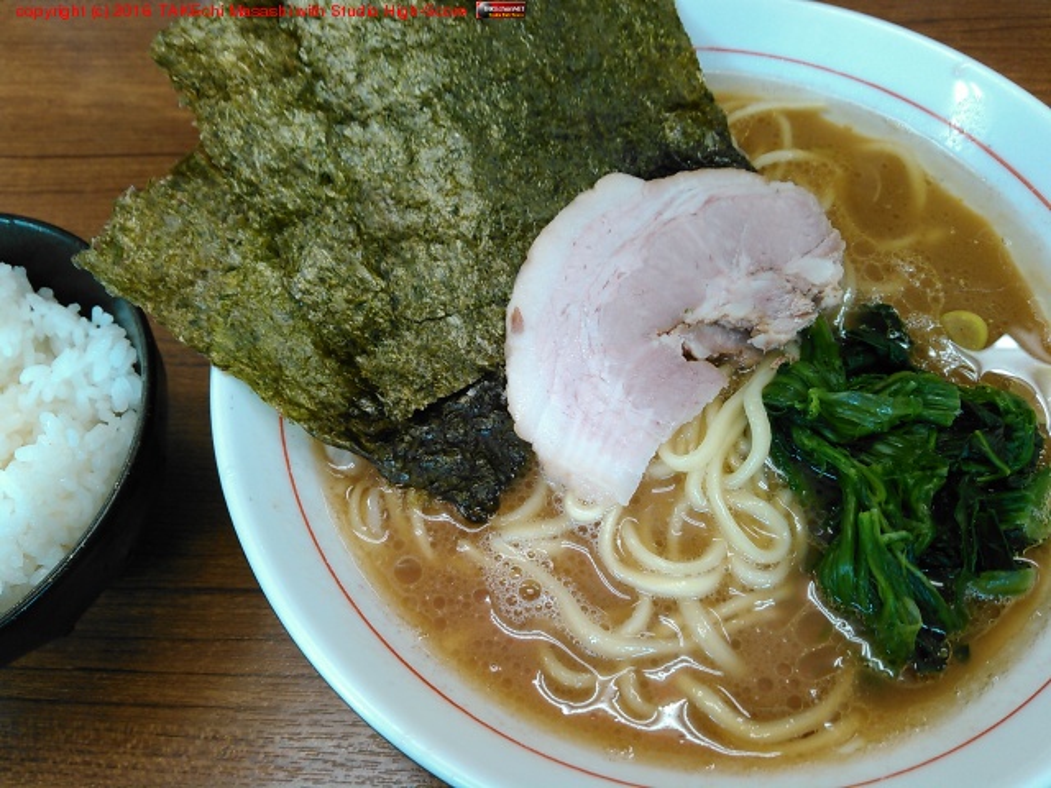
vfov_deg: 46.8
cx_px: 526
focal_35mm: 30
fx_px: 911
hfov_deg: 60.0
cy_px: 394
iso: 100
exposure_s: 1/23.1
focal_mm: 4
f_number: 2.4
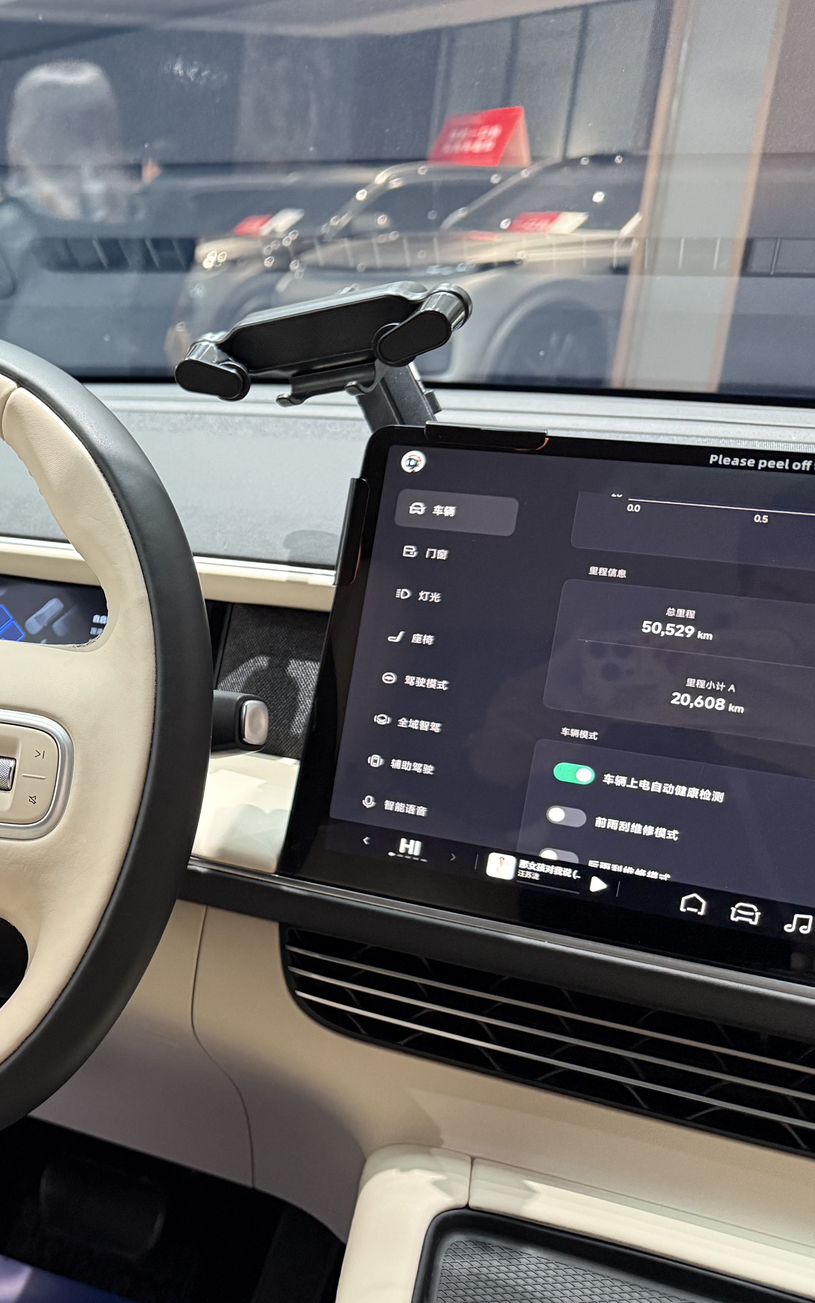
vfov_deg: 50.3
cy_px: 701
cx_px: -155
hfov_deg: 28.6
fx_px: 1386
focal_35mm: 39
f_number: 1.78
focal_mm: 6.76
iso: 500
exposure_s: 1/50
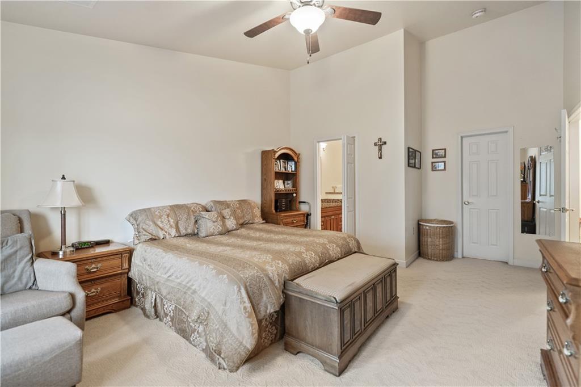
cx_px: 290
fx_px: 242
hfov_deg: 100.4
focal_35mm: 15
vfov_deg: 77.3
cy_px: 194
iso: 2000
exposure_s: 1/30
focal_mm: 15
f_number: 2.8
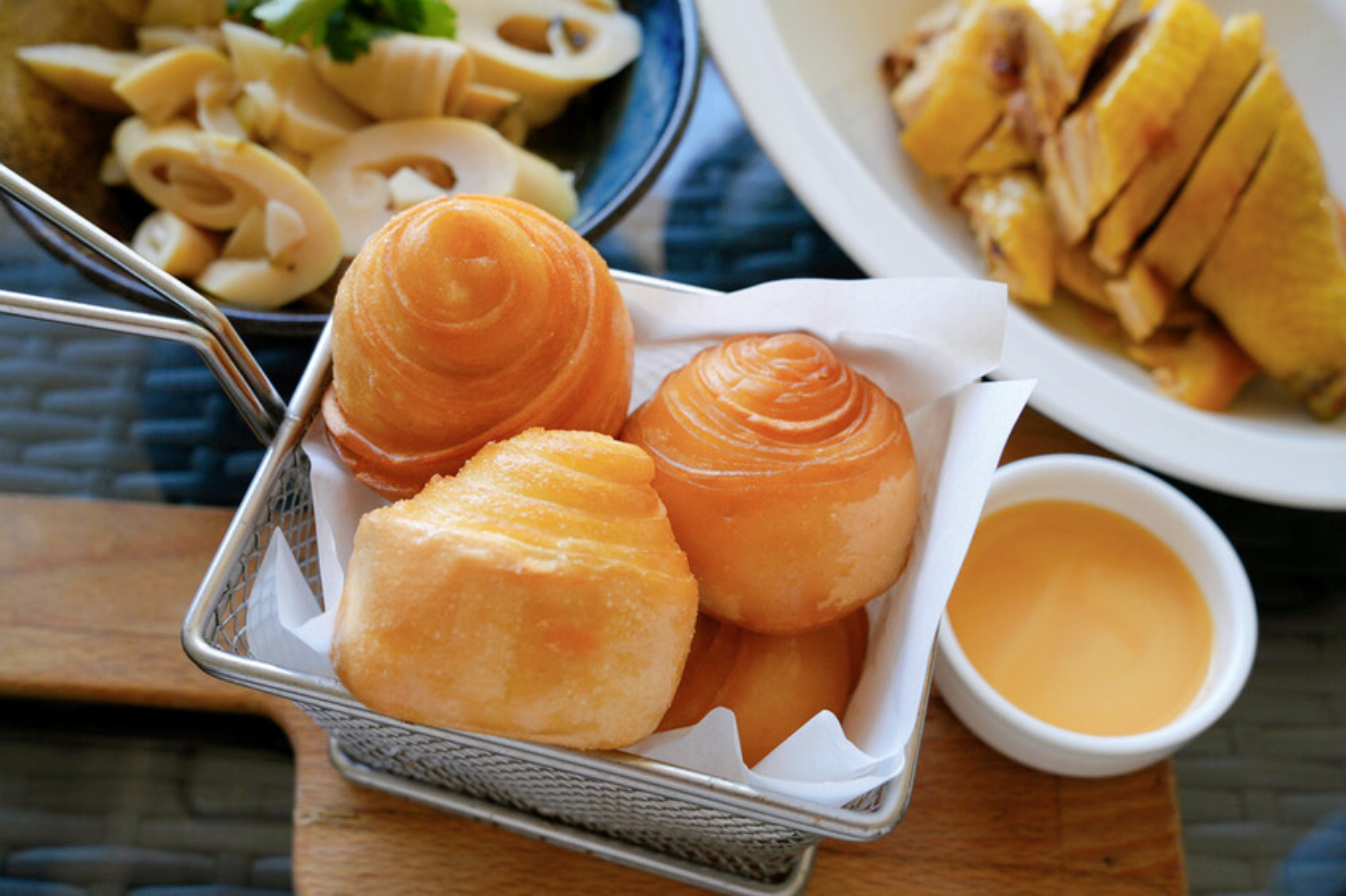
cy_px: 448
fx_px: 1420
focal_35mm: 38
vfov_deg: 35.0
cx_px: 673
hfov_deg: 50.7
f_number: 7.1
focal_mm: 38
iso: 320
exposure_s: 1/80
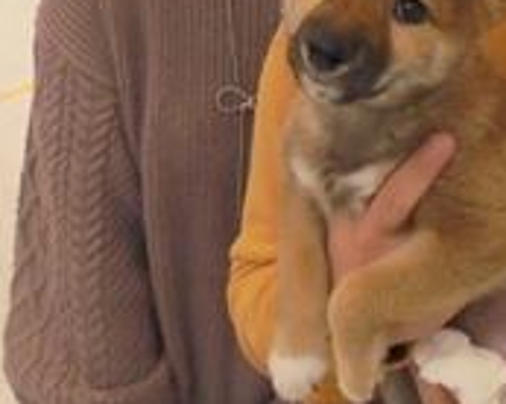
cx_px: 336
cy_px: 59
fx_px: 1316
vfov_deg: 17.2
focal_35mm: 88
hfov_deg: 21.7
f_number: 3.5
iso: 400
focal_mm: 4.6
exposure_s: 1/200
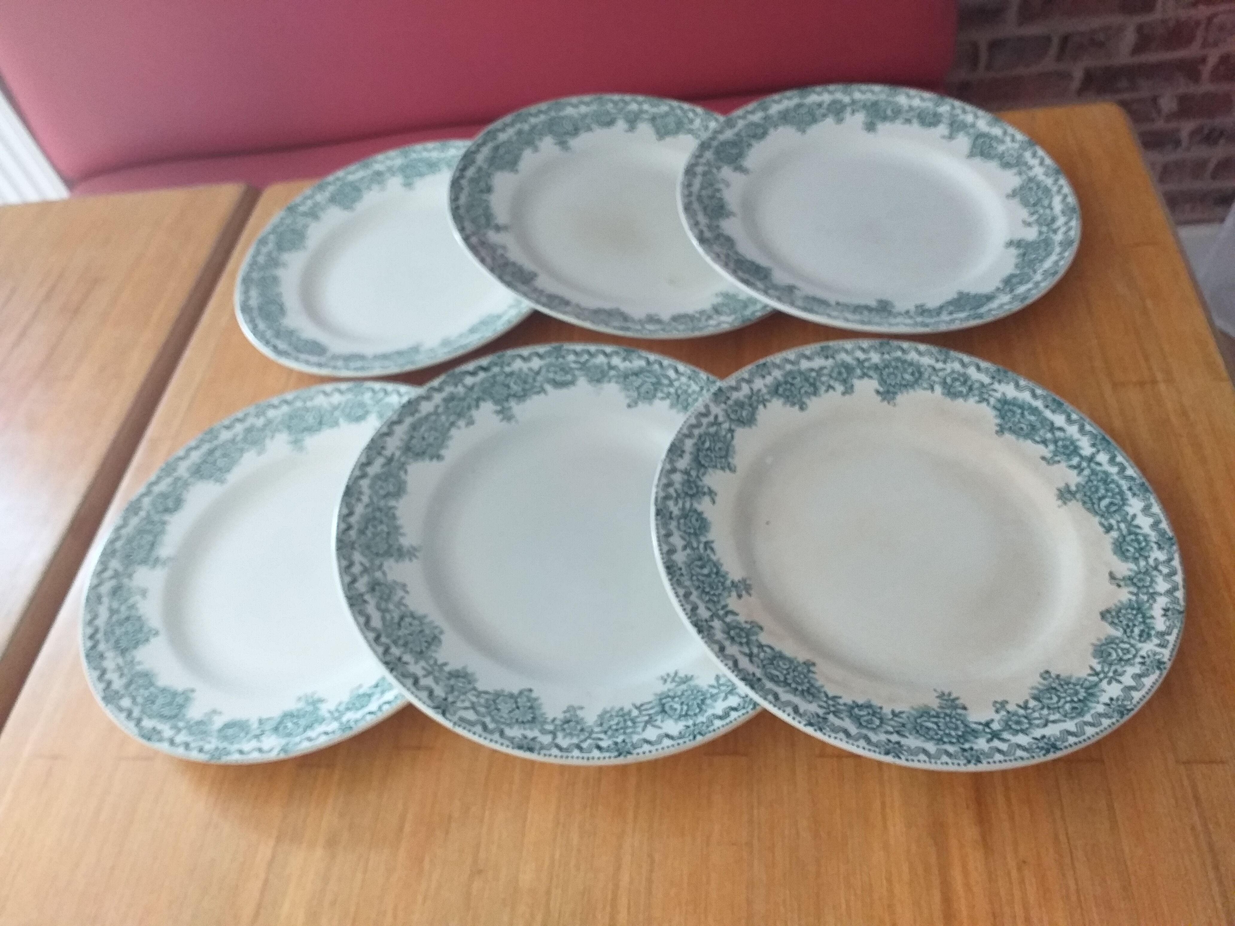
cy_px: 463
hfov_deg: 67.3
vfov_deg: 53.1
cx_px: 618
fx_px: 928
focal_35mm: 26
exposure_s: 1/33
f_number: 1.9
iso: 200
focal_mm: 3.6
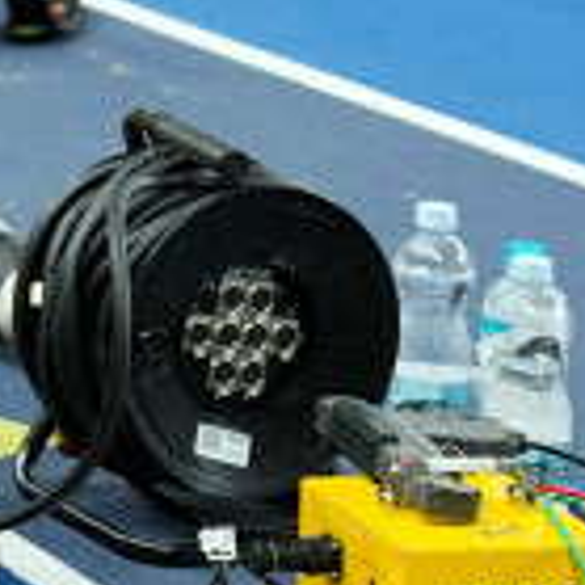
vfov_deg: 8.7
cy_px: -419
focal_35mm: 194
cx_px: -1351
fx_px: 3709
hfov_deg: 7.5
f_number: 2.8
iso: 2500
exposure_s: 1/1250
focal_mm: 31
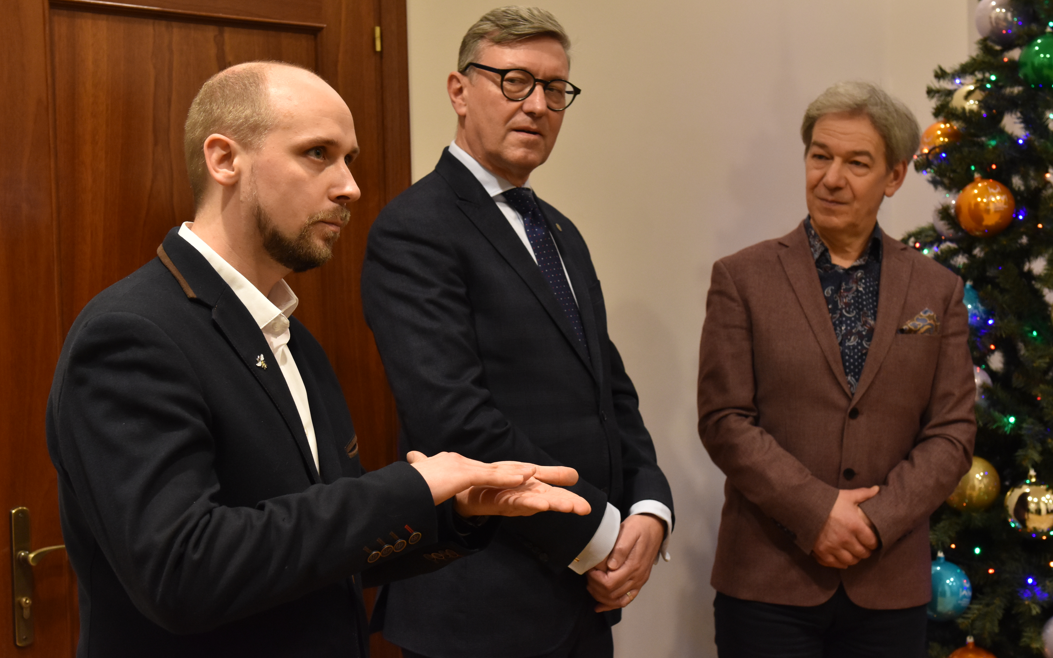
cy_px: 326
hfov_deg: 34.5
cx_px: 533
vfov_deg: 22.0
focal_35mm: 59
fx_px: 1693
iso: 1250
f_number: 4.5
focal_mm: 38
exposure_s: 1/80
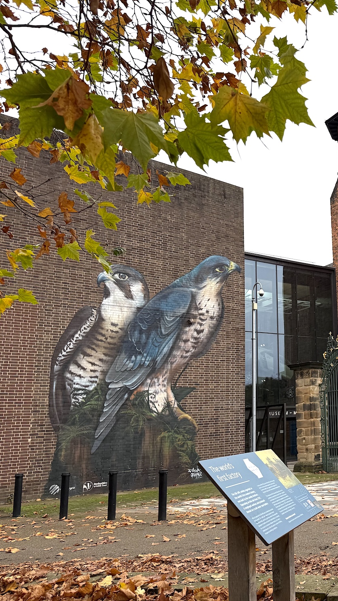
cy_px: 300
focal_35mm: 35
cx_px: 365
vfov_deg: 56.6
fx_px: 558
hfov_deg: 30.4
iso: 80
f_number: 1.78
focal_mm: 6.76
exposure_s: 1/632
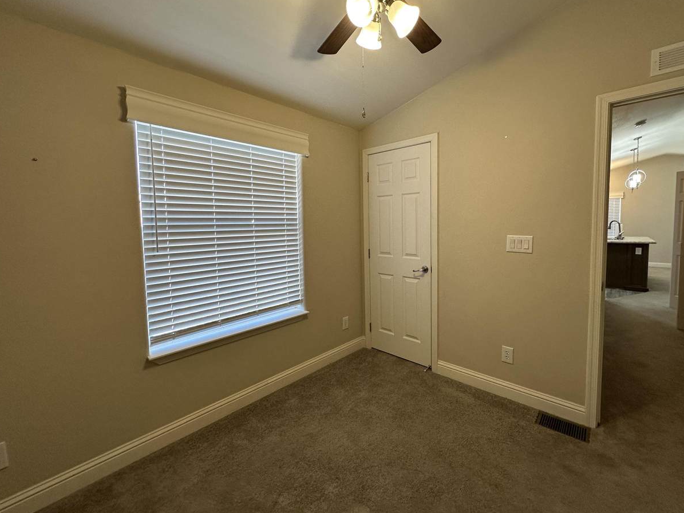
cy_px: 240
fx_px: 296
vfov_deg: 81.6
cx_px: 359
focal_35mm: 15
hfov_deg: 98.1
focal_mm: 2.22
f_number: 2.2
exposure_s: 1/120
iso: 160
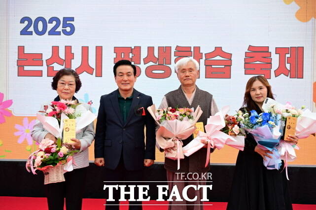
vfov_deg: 39.3
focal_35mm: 34
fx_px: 294
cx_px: 158
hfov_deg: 56.5
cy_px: 105
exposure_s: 1/200
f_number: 4.5
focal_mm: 33.5
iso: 100
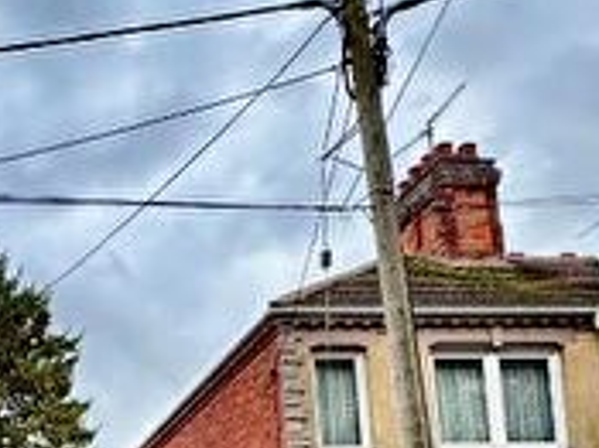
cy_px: 604
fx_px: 968
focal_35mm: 56
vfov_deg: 22.8
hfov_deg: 30.2
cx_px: -86
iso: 100
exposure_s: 1/99
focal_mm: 2.22
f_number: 2.2
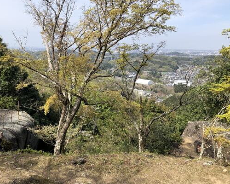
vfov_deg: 42.1
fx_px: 238
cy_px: 76
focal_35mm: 35
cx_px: 89
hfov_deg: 51.1
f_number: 1.8
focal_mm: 3.99
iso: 20
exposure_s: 1/1715
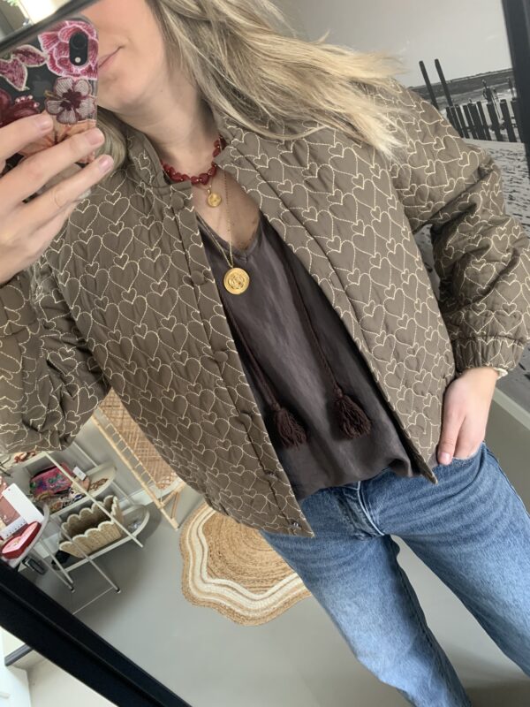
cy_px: 354
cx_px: 265
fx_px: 531
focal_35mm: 26
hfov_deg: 53.1
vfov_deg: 67.3
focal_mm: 4.25
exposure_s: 1/59
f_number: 1.8
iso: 400
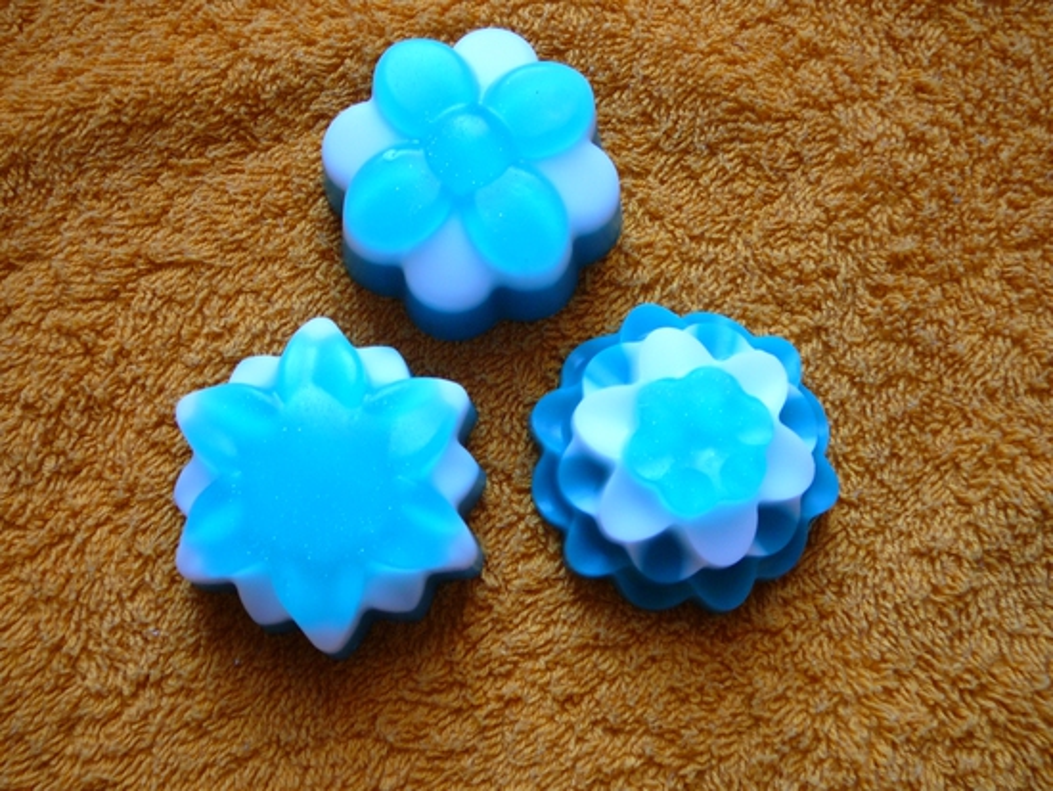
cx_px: 526
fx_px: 1187
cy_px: 396
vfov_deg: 36.8
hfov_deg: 47.8
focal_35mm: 39
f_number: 3
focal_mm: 5.8
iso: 125
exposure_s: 1/30
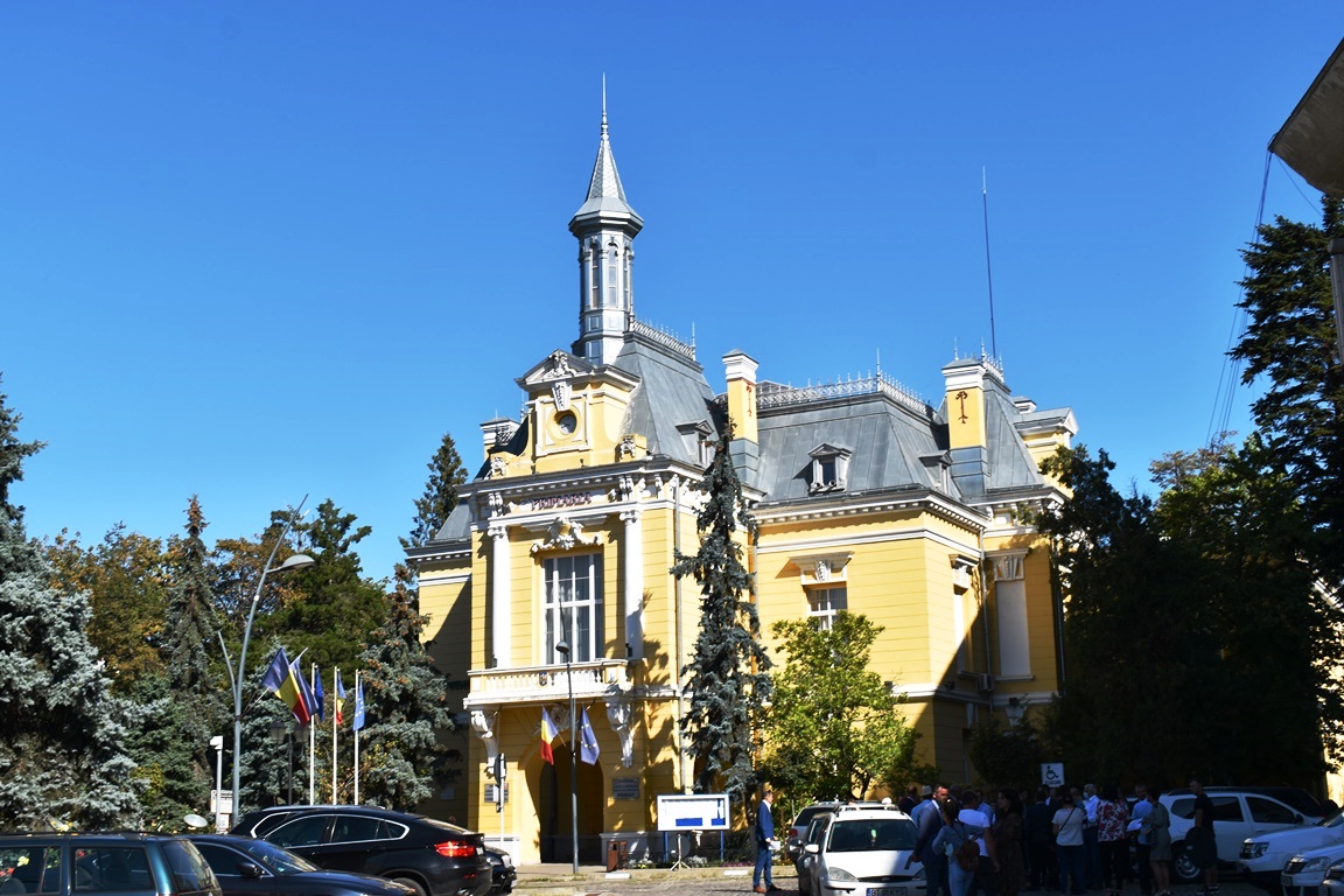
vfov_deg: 28.9
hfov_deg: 42.3
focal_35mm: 46
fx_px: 1736
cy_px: 448
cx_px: 672
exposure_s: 1/320
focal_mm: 31
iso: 100
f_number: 9
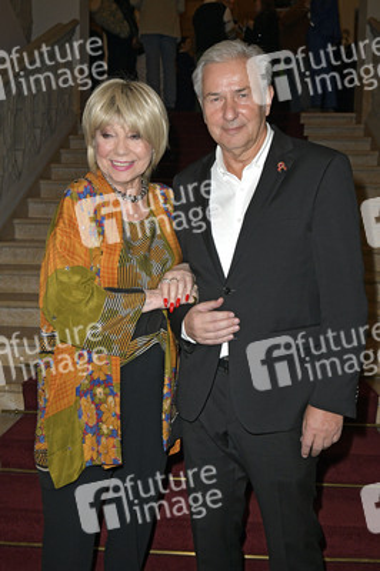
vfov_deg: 50.7
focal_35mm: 38
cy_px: 286
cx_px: 190
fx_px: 603
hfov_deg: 35.0
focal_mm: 38
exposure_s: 1/250
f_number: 7.1
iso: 1600
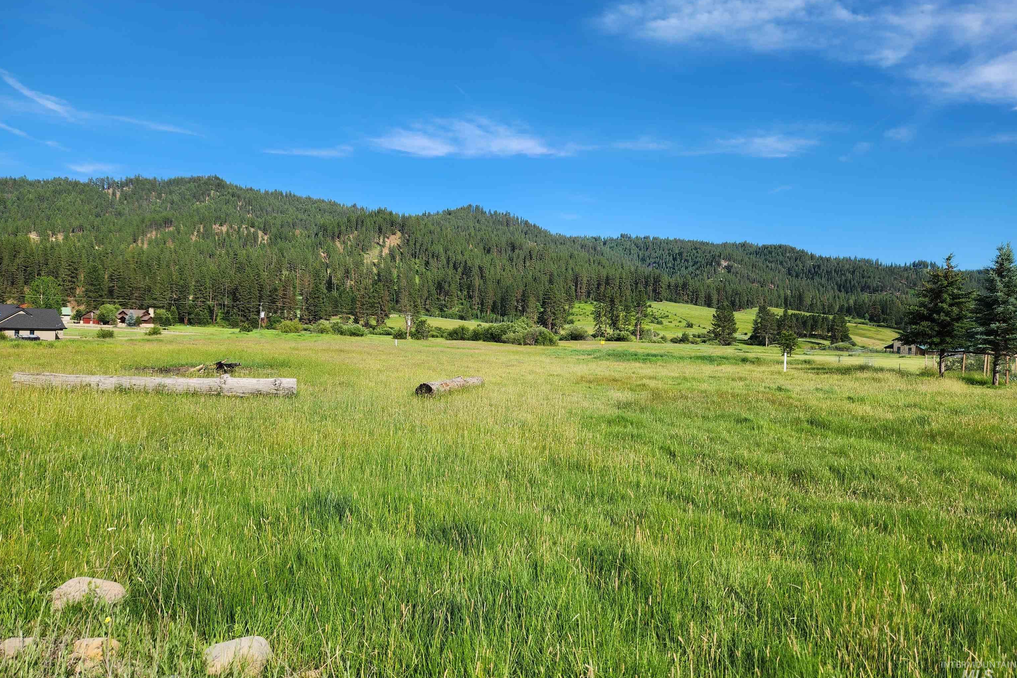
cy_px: 317
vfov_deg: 53.1
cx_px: 508
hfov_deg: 73.7
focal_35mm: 24
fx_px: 678
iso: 20
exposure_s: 1/1559
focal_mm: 5.4
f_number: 1.8
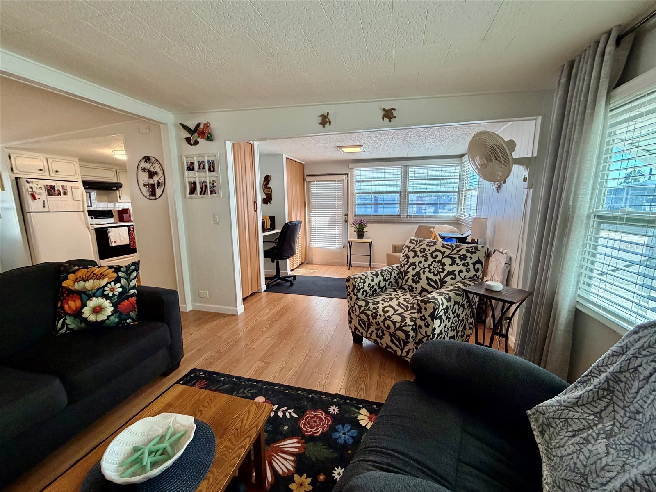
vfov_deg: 85.7
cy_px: 246
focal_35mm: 14
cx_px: 328
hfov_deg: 102.1
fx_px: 265
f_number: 2.2
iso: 200
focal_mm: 2.22
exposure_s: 1/60
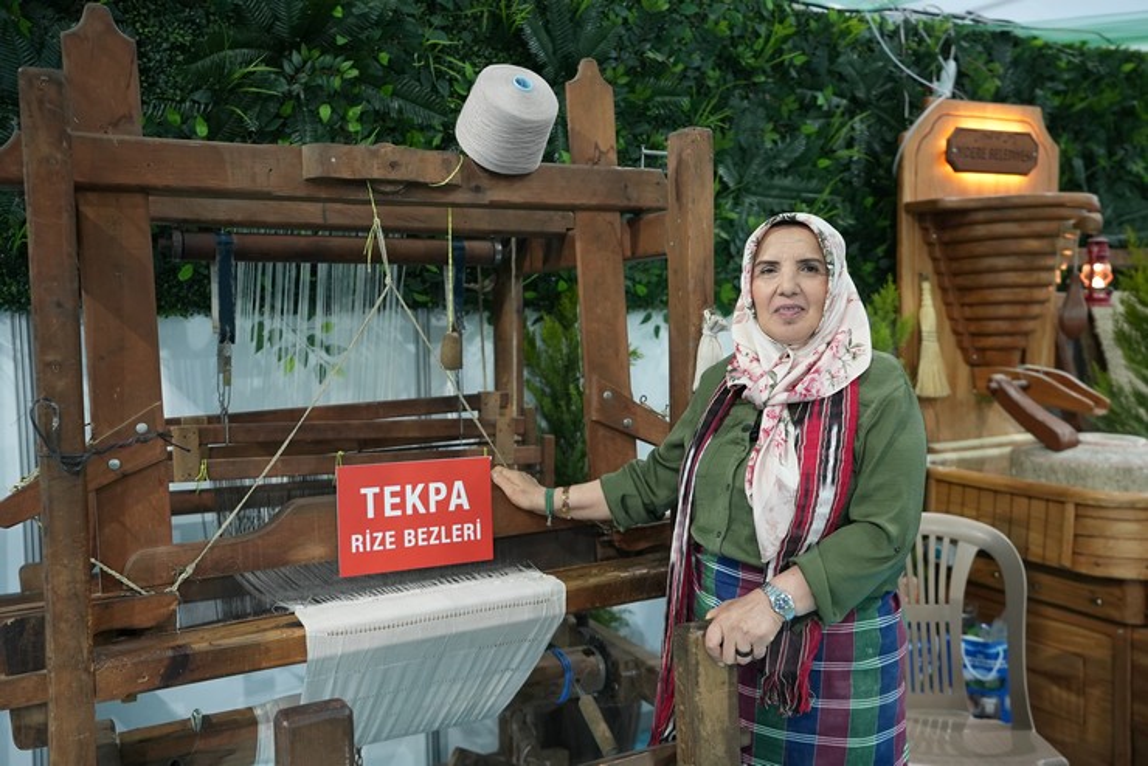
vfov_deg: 40.0
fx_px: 1053
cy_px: 383
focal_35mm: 33
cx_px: 574
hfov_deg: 57.2
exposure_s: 1/125
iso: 3200
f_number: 2.8
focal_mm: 33
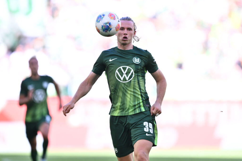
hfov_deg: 5.1
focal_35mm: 402
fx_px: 2702
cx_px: 121
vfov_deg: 3.4
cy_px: 80
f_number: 3.2
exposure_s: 1/2500
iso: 1000
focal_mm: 400
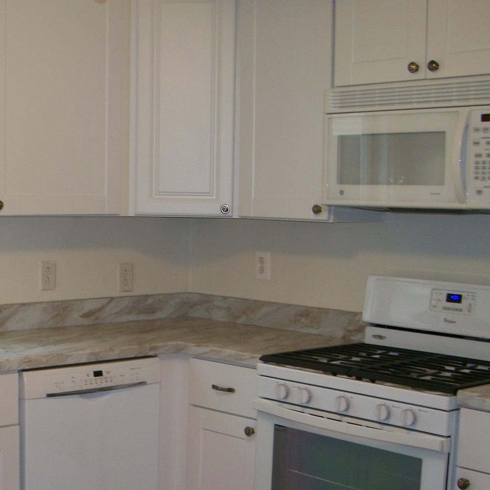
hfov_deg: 26.0
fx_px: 1025
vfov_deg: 26.5
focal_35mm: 64
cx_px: 44
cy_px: 374
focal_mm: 6.3
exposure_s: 1/30
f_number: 3.1
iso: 80
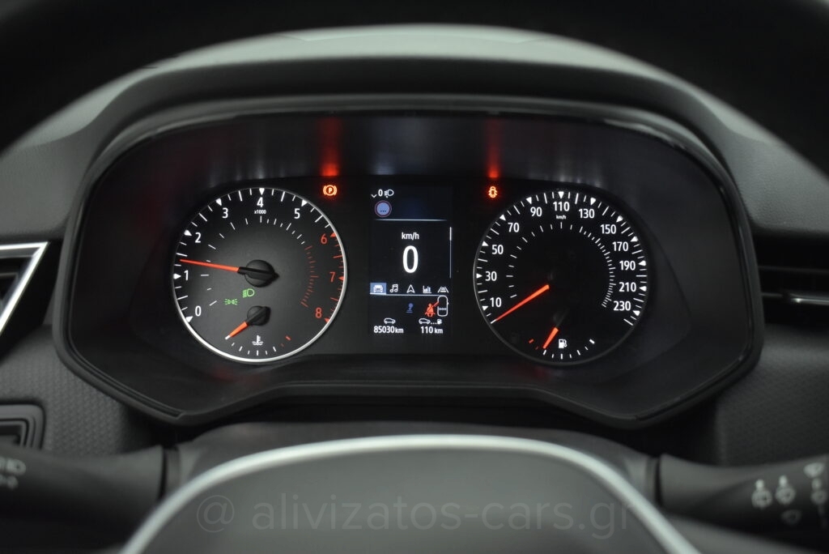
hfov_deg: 55.1
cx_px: 414
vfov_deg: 38.4
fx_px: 795
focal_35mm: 34
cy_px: 277
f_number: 3.8
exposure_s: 1/60
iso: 1600
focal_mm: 23
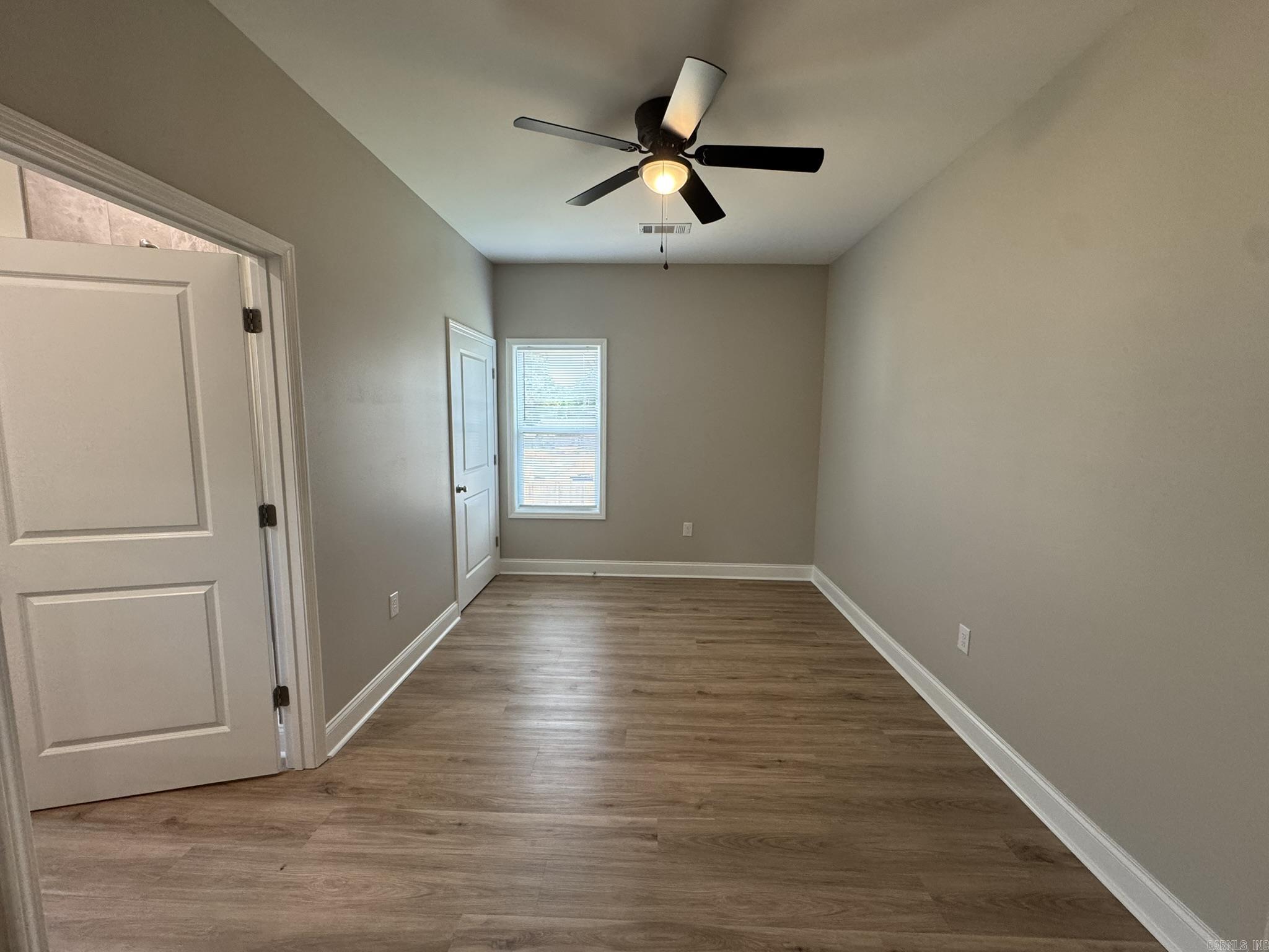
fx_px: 513
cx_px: 634
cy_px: 476
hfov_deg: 102.1
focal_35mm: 14
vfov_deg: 85.7
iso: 250
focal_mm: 2.22
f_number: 2.2
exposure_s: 1/120
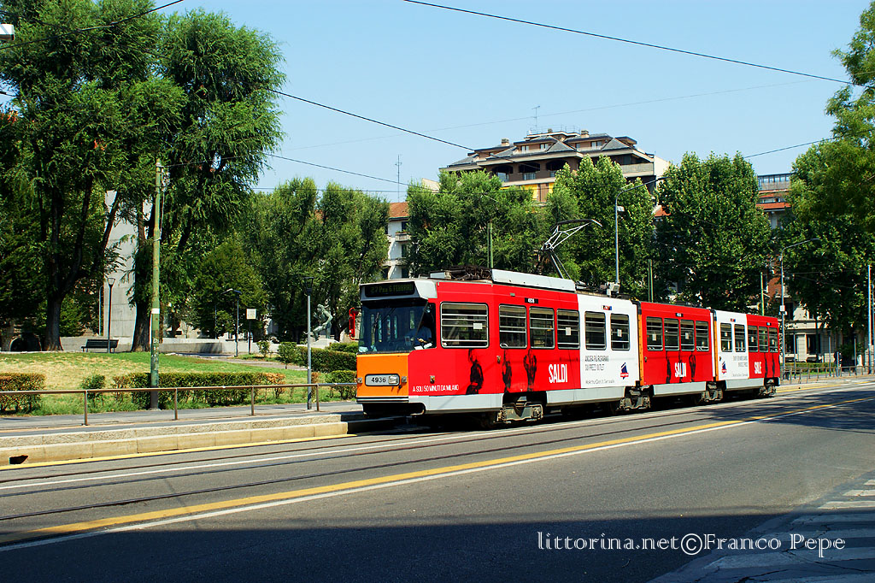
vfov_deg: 29.8
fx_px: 1093
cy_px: 292
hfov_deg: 43.6
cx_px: 438
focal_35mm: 45
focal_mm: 30
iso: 200
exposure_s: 1/500
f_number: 6.3
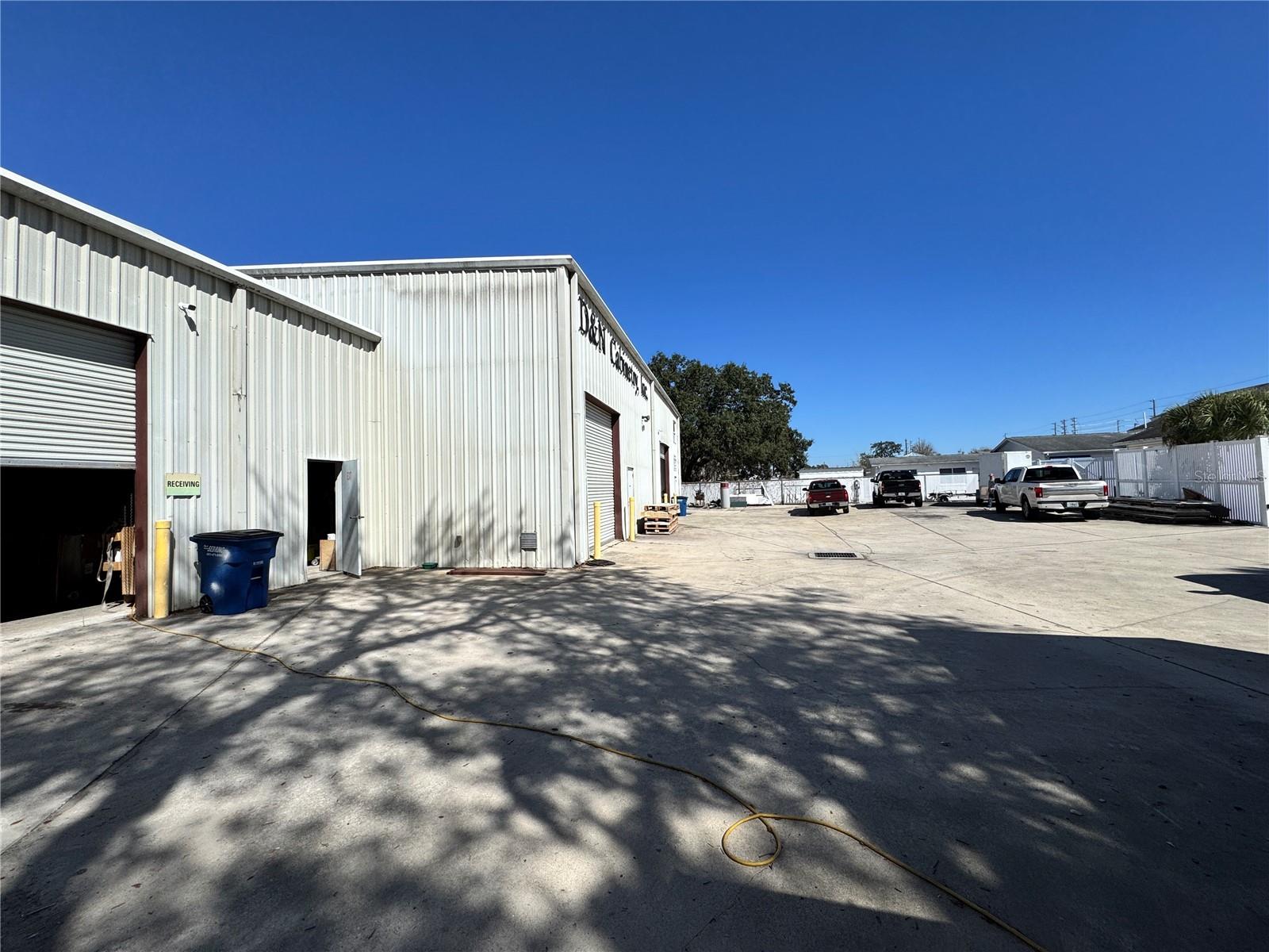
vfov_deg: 85.7
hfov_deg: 102.1
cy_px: 476
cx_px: 634
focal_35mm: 14
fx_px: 513
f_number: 2.2
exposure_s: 1/4132
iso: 40
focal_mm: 2.22
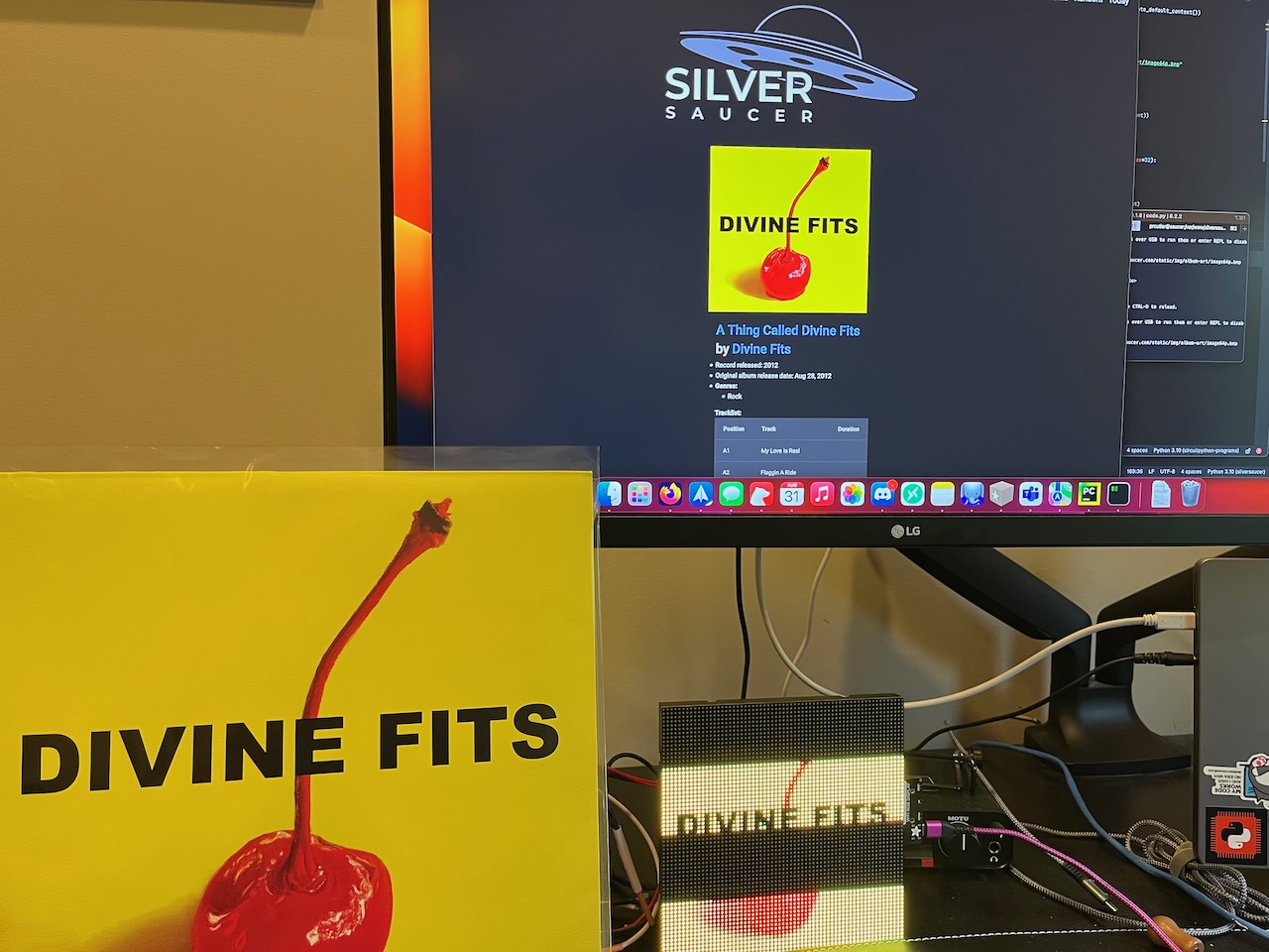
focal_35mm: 26
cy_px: 476
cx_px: 634
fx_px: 953
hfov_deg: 67.3
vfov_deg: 53.1
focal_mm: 5.1
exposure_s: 1/69
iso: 125
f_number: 1.6
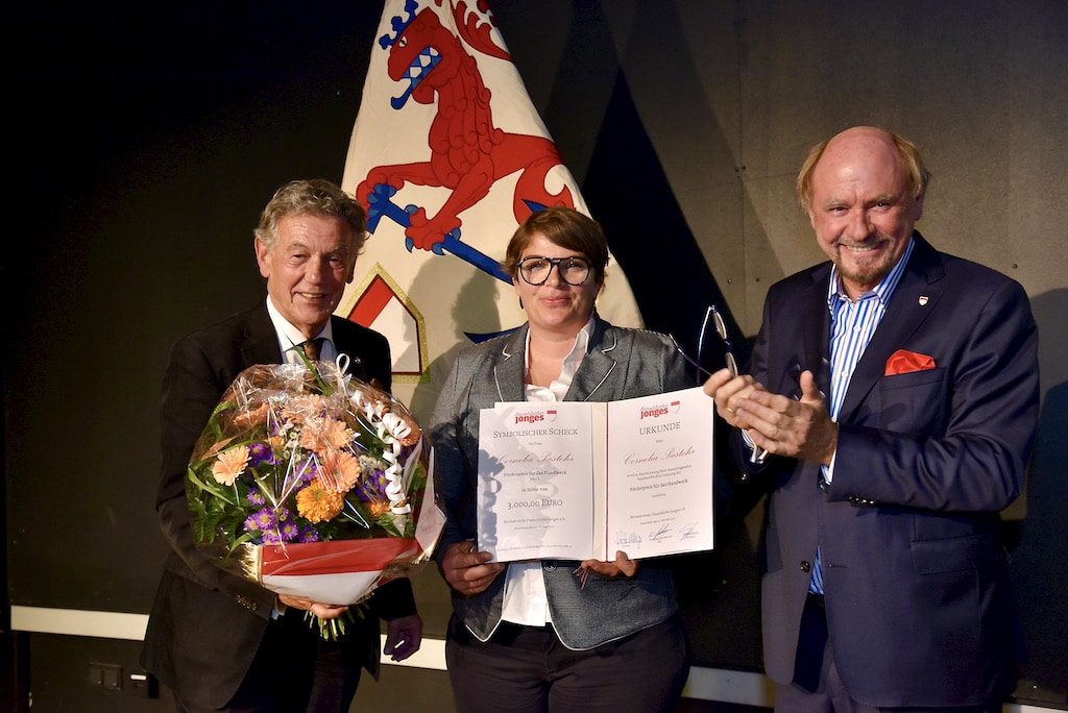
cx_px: 534
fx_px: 1187
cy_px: 356
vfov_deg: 33.4
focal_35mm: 40
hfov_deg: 48.4
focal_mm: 40
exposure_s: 1/100
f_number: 5
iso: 800
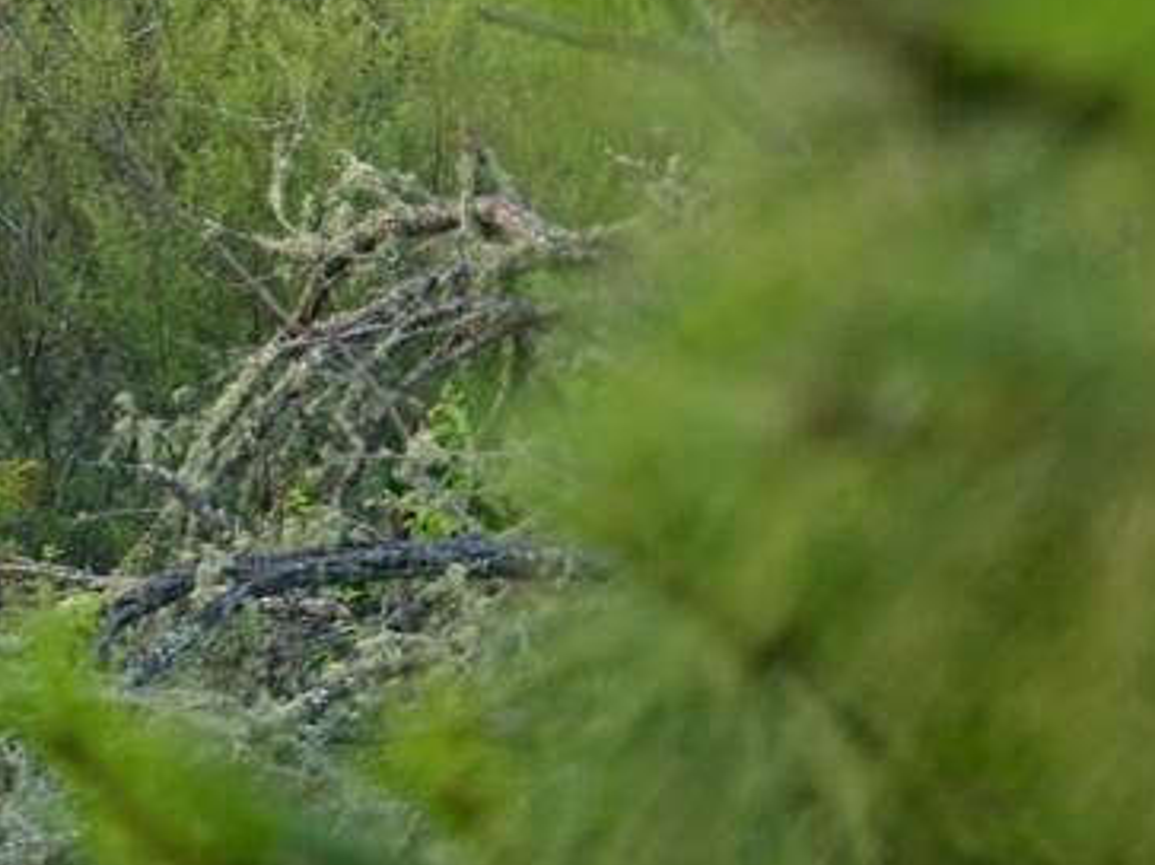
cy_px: -1509
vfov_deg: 3.1
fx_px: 15844
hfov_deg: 4.1
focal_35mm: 475
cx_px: -996
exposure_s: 1/160
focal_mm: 70
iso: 250
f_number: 4
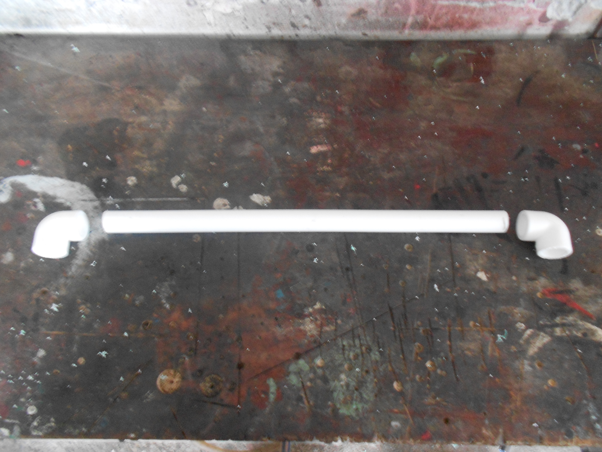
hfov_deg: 67.3
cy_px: 226
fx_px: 452
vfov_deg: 53.1
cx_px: 301
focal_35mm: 26
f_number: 3.2
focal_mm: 4.6
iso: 400
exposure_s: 1/2
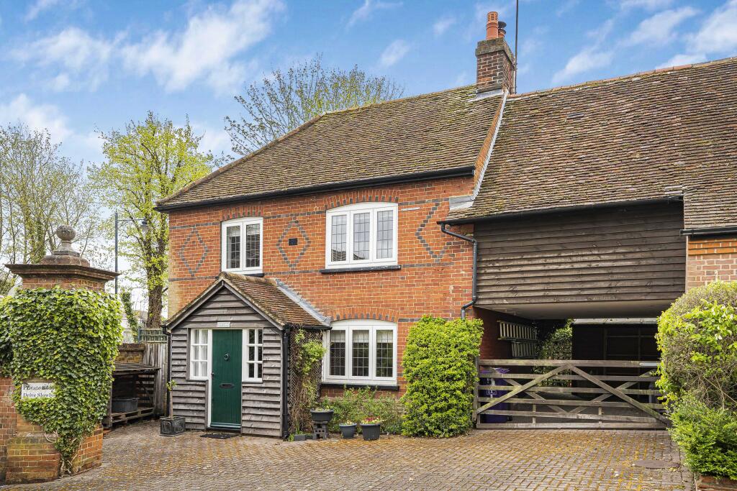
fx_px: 485
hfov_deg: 74.4
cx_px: 368
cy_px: 246
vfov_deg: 53.7
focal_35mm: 24
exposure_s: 1/80
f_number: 8
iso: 100
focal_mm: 23.7
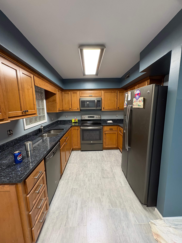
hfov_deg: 85.7
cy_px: 122
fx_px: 98
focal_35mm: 14
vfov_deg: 102.1
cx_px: 91
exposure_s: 1/60
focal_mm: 2.22
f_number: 2.2
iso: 320
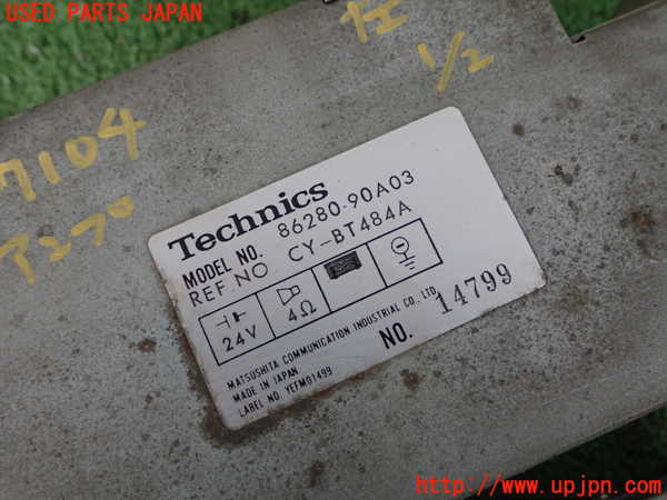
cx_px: 334
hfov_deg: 49.0
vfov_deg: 37.7
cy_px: 250
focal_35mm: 38
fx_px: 732
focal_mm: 6.86
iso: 400
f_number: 2.7
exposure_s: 1/40
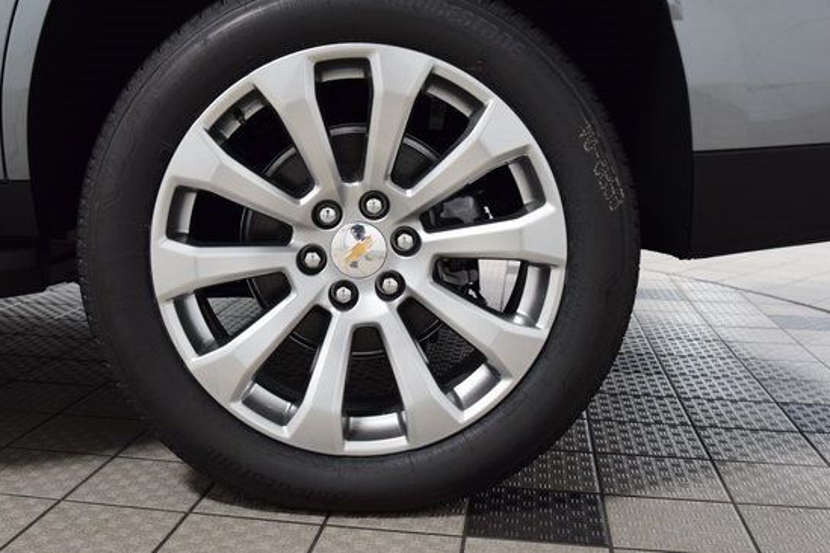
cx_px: 354
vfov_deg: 31.9
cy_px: 244
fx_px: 968
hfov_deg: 46.3
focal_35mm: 42
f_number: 4.5
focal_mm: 24
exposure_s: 1/60
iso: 1600
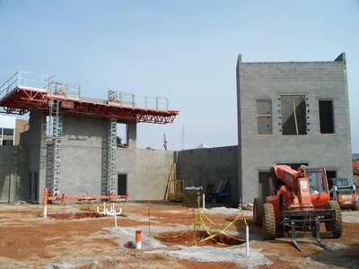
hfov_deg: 51.4
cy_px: 134
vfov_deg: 39.7
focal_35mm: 36
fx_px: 373
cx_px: 180
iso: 64
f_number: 5
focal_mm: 7.54
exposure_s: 1/400
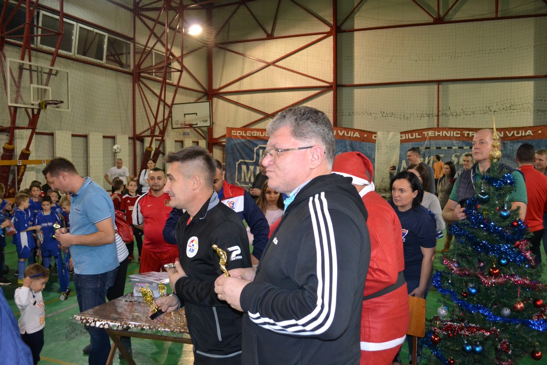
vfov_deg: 43.6
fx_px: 456
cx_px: 274
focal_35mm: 30
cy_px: 182
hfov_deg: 61.9
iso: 1400
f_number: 3.8
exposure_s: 1/60
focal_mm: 20
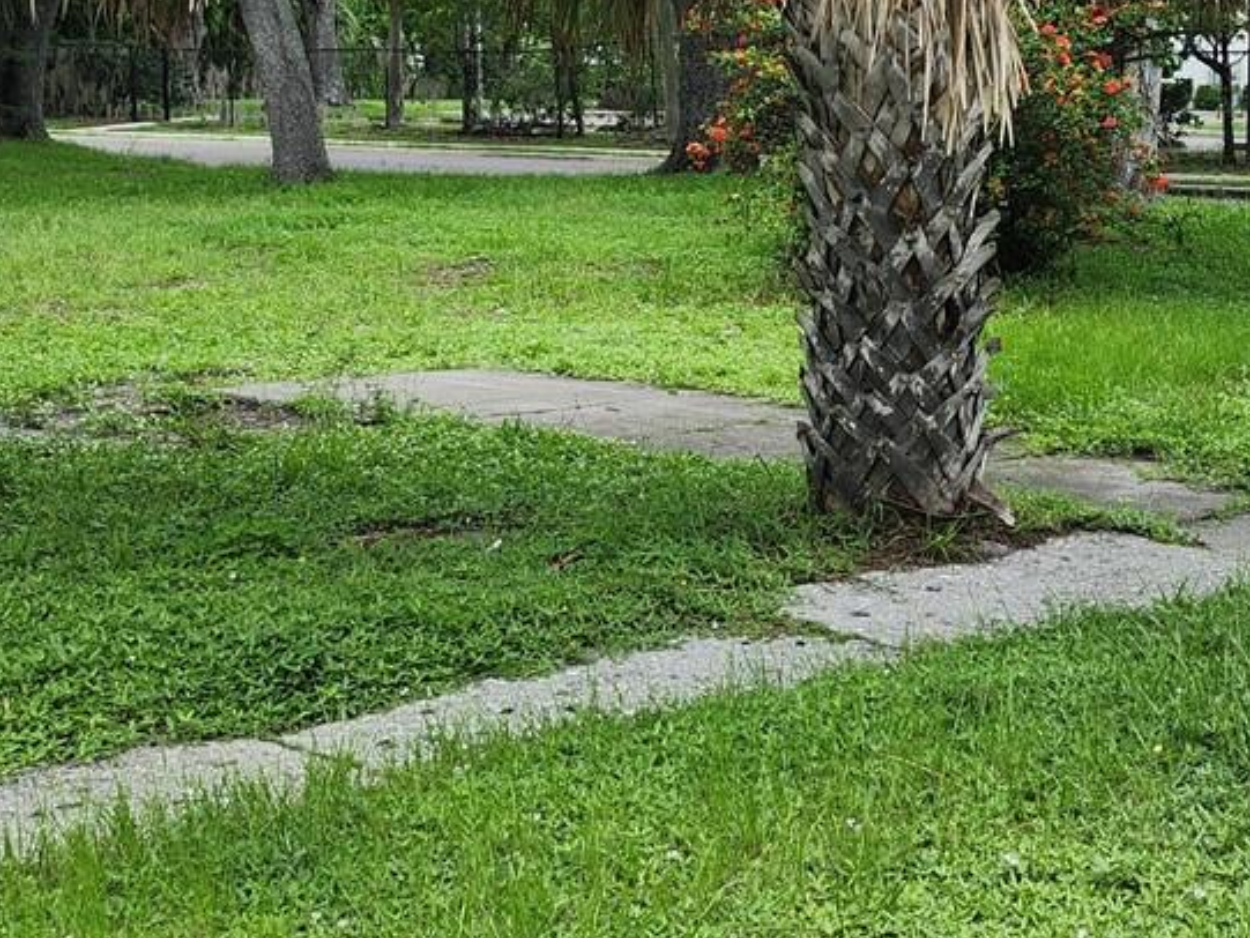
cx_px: 1019
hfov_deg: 27.9
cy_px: 307
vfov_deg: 21.5
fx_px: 2456
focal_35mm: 68
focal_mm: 5.54
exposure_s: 1/631
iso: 25
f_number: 1.8
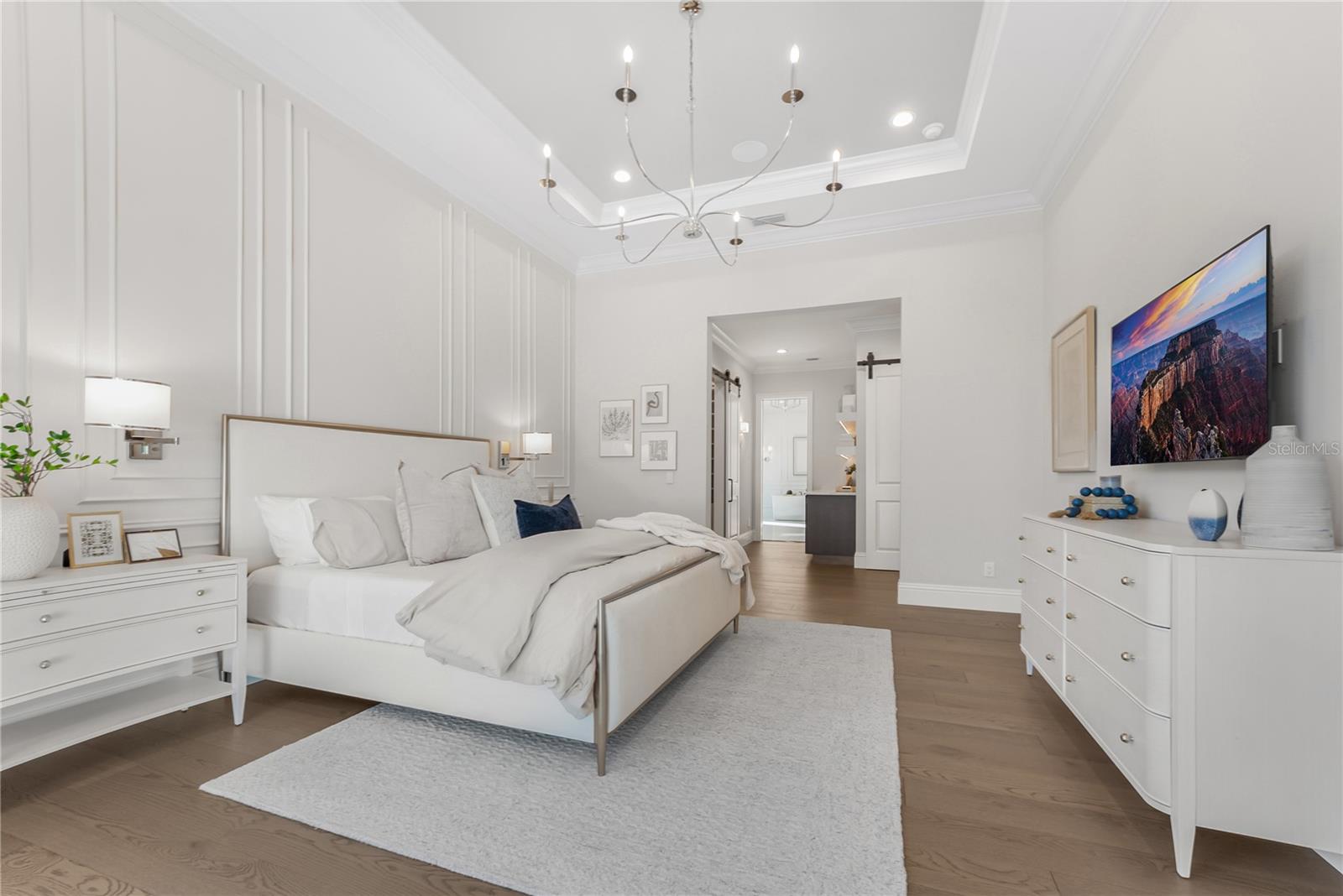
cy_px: 448
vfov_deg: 81.3
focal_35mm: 14
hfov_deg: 104.2
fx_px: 522
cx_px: 672
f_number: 9
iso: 100
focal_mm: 14
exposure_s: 1/8
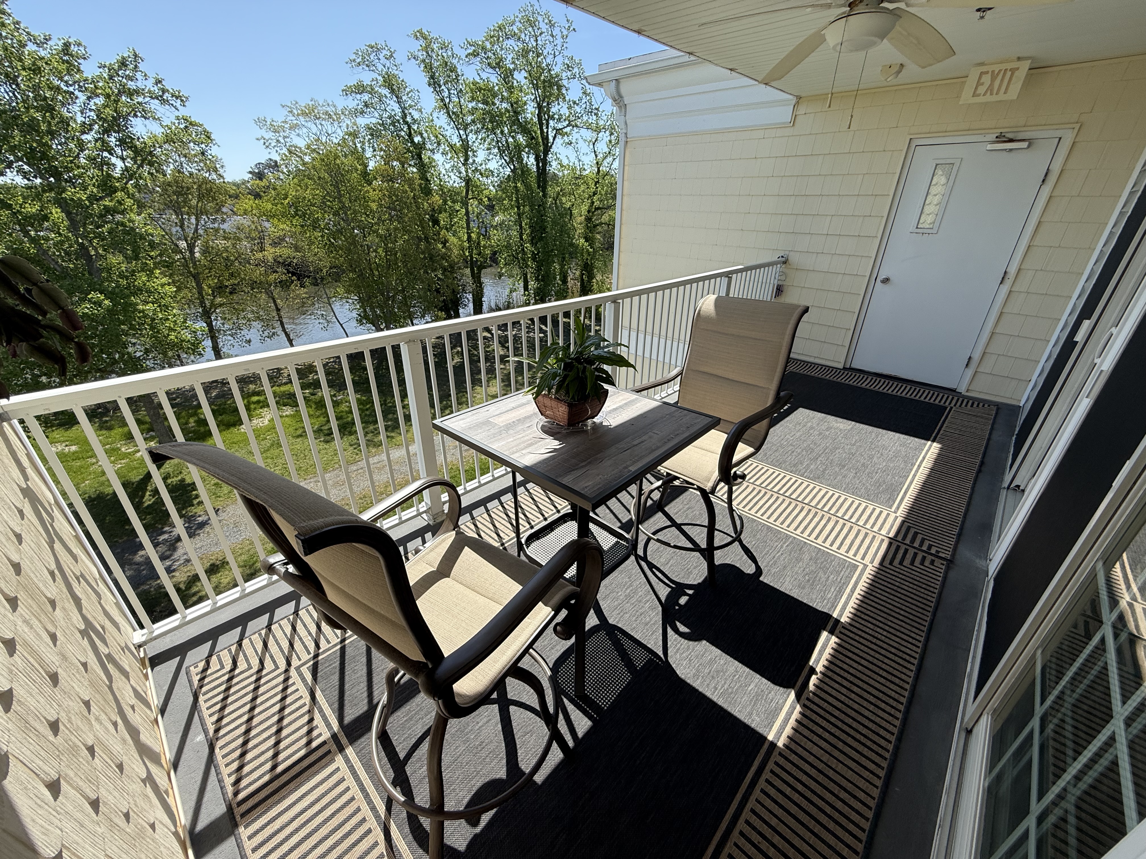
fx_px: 463
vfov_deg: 85.7
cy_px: 430
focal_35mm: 14
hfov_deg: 102.1
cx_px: 573
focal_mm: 2.22
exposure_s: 1/1312
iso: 50
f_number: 2.2
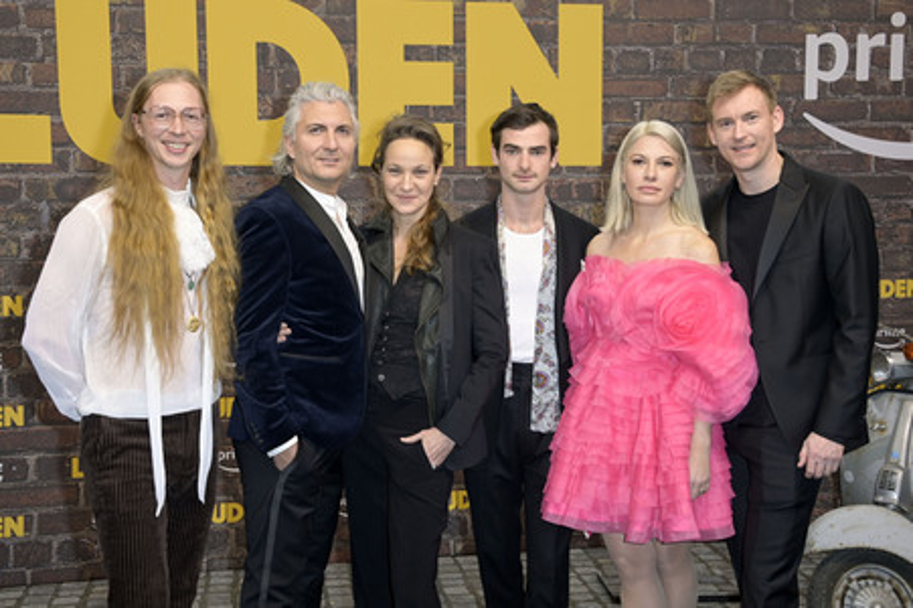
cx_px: 456
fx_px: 1216
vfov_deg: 28.0
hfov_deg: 41.1
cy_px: 304
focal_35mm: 48
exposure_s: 1/200
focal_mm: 48
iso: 500
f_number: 5.6
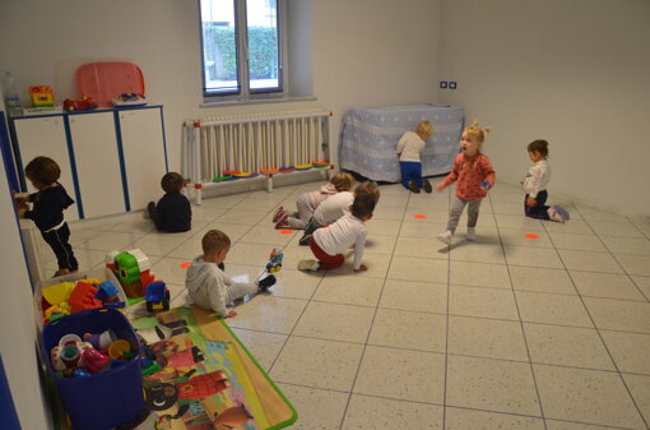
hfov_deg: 67.5
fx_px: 486
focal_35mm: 27
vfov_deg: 47.7
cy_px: 215
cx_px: 325
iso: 1250
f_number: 5
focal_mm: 18
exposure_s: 1/80
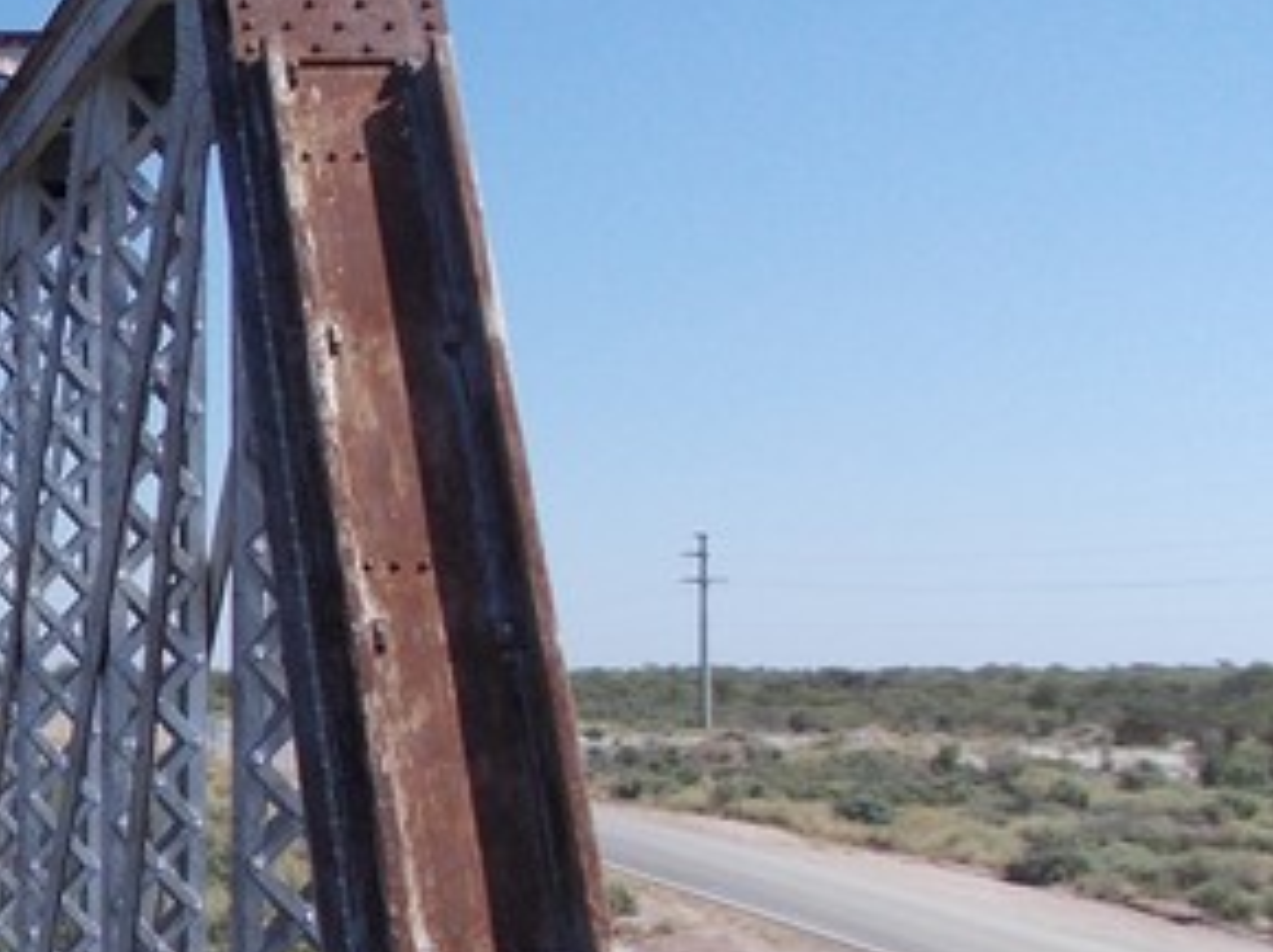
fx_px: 2719
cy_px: 724
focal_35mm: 74
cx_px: -399
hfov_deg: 23.2
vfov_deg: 19.7
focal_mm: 4
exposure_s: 1/400
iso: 80
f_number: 5.4
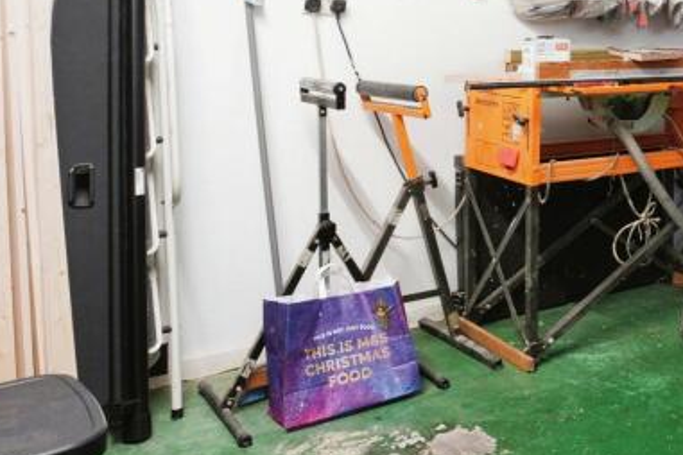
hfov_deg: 39.8
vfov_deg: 29.4
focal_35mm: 43
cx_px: 688
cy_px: 15
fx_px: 816
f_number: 9
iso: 800
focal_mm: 16
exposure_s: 1/5
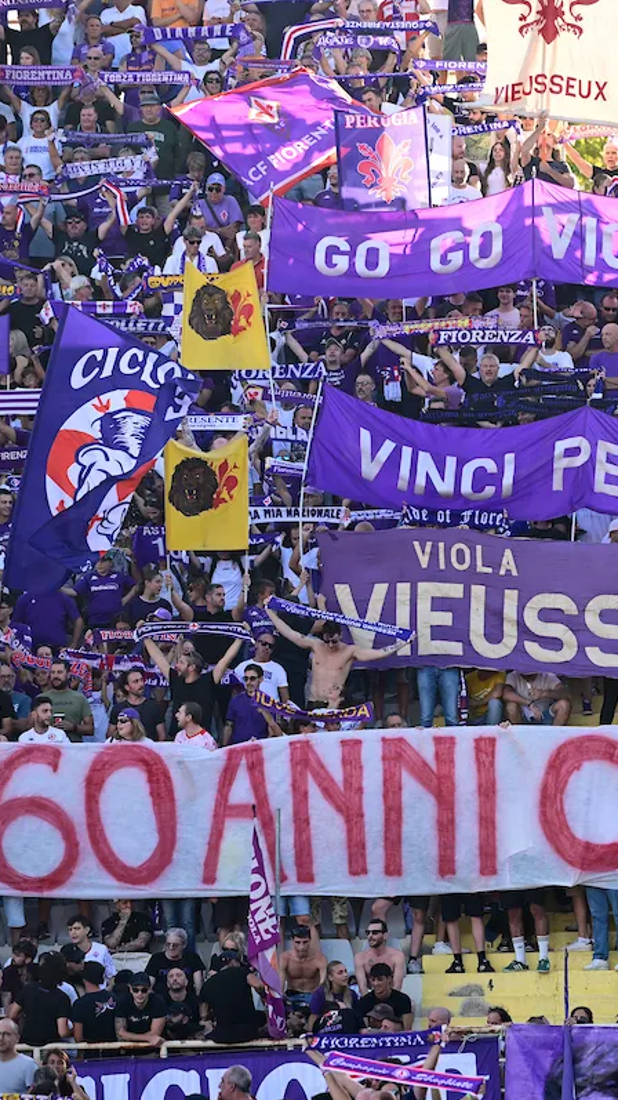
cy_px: 551
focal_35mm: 426
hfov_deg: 2.8
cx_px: 624
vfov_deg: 5.1
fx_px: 12417
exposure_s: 1/1250
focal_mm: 270
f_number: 5
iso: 1250
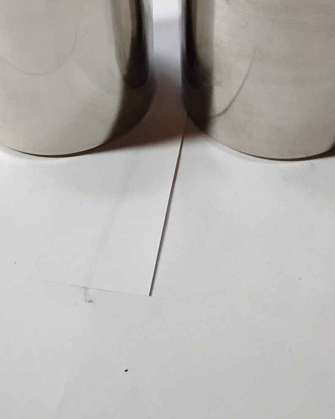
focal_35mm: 53
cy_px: 27
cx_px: 148
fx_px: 657
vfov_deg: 33.2
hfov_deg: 28.6
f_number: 1.8
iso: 681
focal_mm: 4.26
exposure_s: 1/60
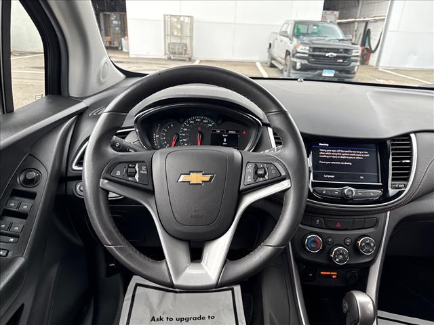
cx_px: 217
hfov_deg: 71.6
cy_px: 162
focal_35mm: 24
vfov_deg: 56.8
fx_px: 301
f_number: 1.78
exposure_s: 1/180
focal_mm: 6.76
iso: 200
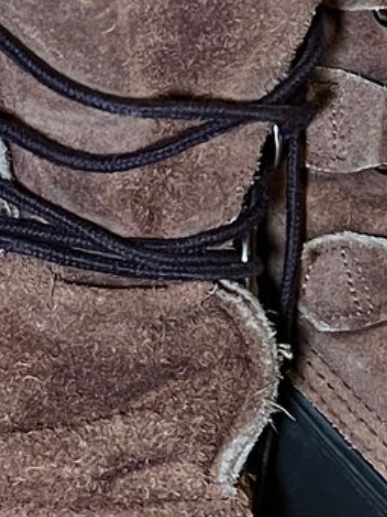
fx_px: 2281
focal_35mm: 153
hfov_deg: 9.5
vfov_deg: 12.9
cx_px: -132
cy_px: 401
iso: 400
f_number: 1.5
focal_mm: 5.7
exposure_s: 1/60
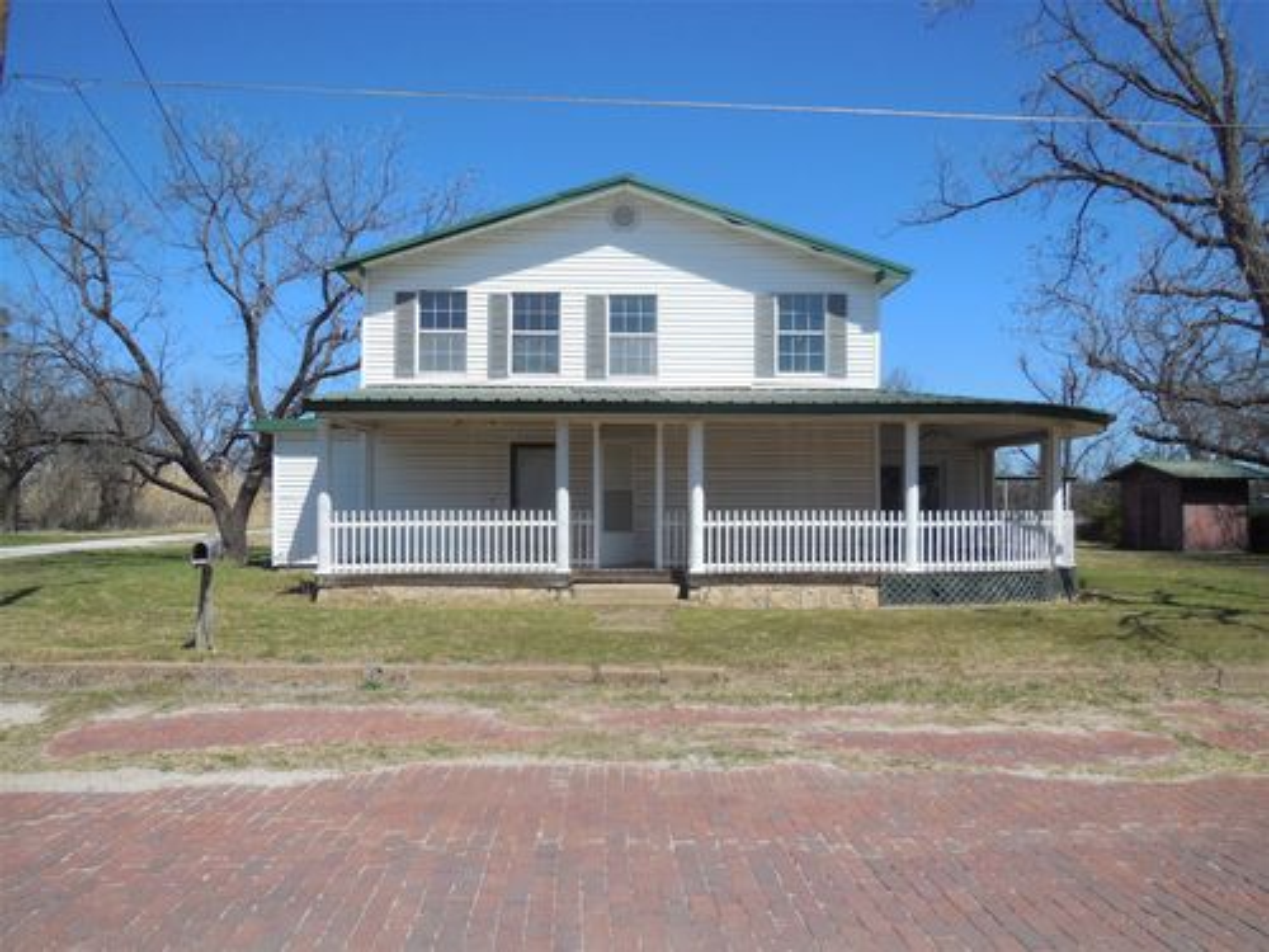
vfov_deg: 54.9
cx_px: 634
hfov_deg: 69.4
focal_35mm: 25
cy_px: 476
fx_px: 916
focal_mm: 4.5
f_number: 6.2
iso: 125
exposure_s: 1/640
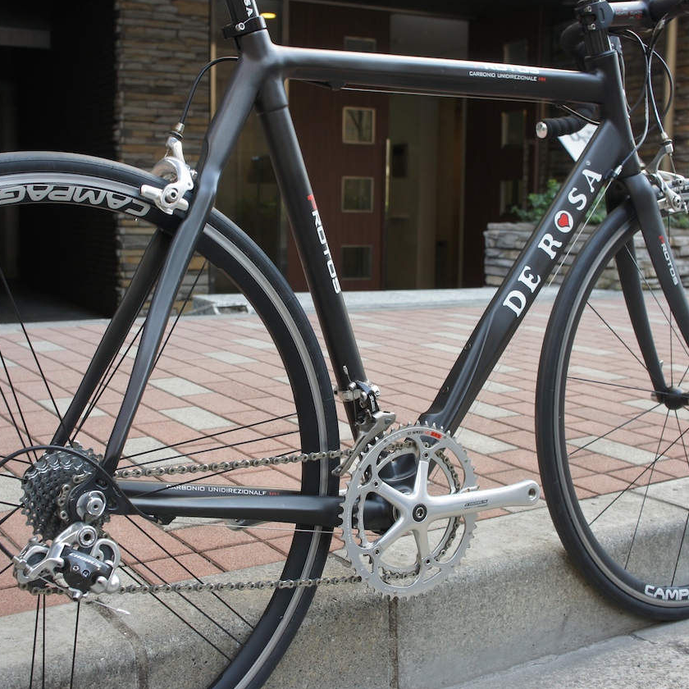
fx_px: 1005
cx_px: 329
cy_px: 341
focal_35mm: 45
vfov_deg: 37.8
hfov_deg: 37.8
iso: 200
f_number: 5.6
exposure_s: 1/80
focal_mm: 23
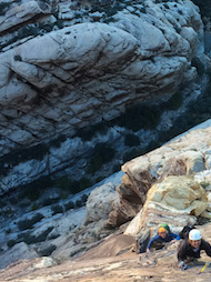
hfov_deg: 17.5
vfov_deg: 24.4
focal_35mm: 80
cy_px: 123
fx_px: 651
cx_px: 254
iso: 32
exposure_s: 1/160
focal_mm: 4.15
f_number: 2.2
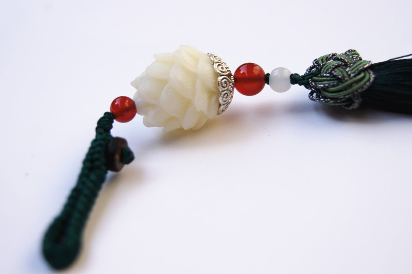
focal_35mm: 68
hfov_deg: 29.9
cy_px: 137
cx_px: 206
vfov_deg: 20.1
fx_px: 772
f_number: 6.3
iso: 200
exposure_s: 1/1000
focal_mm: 45
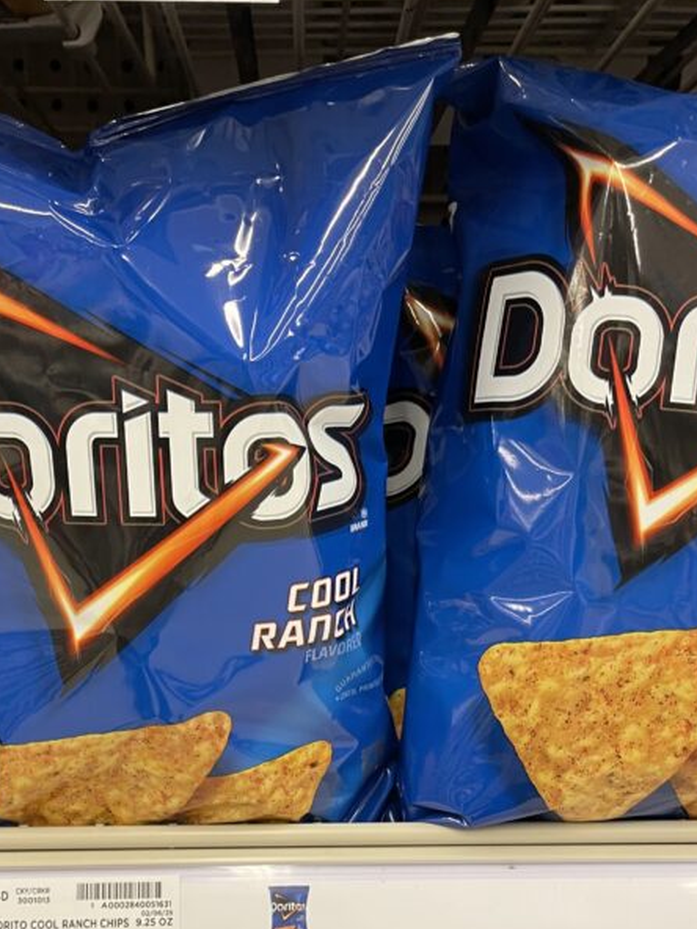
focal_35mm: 45
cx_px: 338
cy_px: 764
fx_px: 1208
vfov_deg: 40.1
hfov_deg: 32.2
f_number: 1.6
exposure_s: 1/60
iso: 100
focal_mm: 4.2
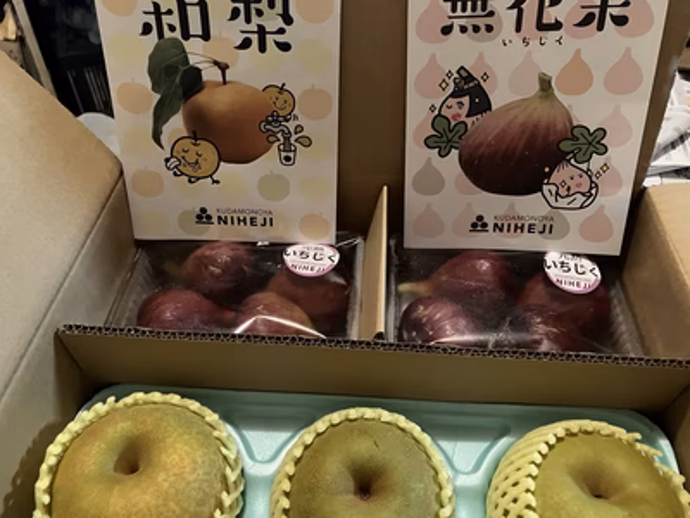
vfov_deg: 49.7
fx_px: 558
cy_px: 259
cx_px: 345
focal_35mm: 28
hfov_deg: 63.4
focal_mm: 3.99
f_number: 1.8
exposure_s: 1/20
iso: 640
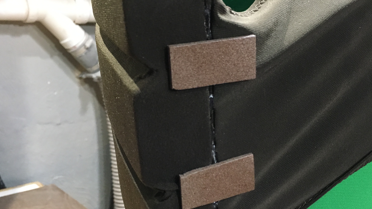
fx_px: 414
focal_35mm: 42
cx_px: 219
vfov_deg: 28.3
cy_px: 129
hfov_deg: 48.1
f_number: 2.2
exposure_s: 1/30
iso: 200
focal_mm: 4.15
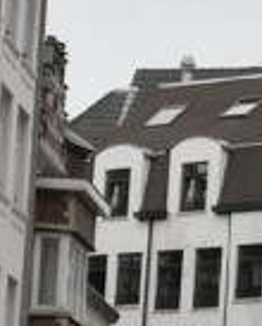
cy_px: 364
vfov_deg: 9.3
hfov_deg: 6.6
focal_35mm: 205
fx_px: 1983
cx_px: 872
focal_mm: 3.83
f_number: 2.2
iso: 50
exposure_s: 1/877
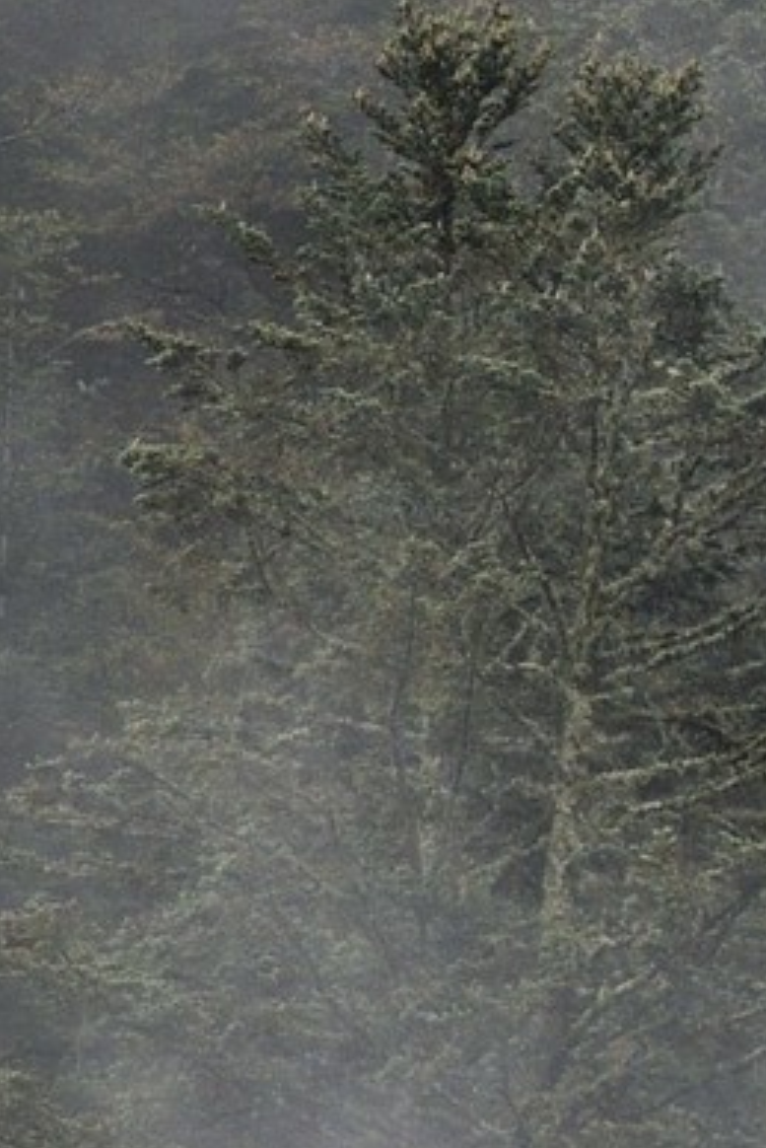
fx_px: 39475
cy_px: 803
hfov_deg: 1.1
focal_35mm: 1238
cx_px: 2307
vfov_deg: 1.7
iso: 800
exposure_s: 1/200
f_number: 5.6
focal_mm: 200
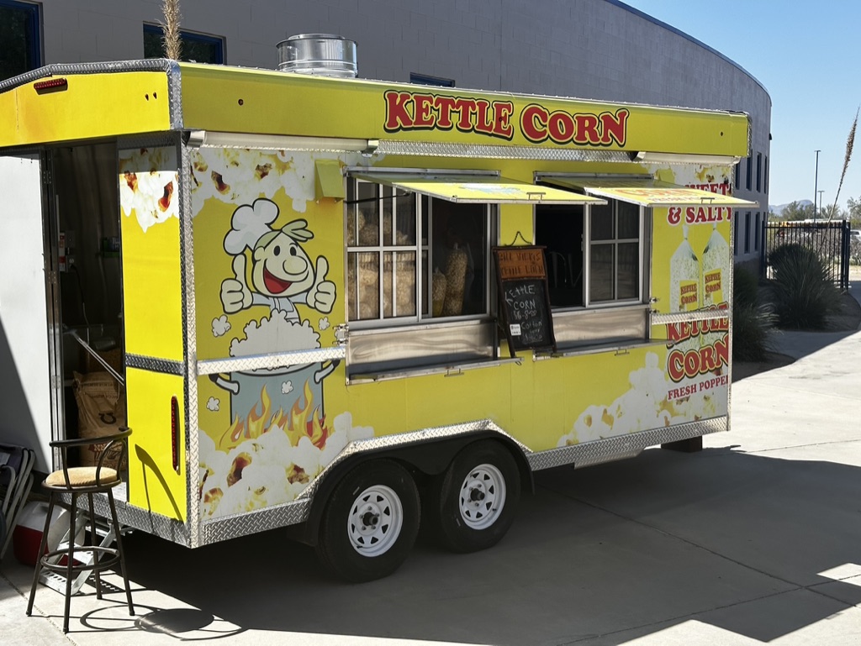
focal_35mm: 48
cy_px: 323
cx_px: 430
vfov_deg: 30.3
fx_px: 1194
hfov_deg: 39.6
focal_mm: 6.86
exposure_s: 1/2890
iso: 64
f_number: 1.78
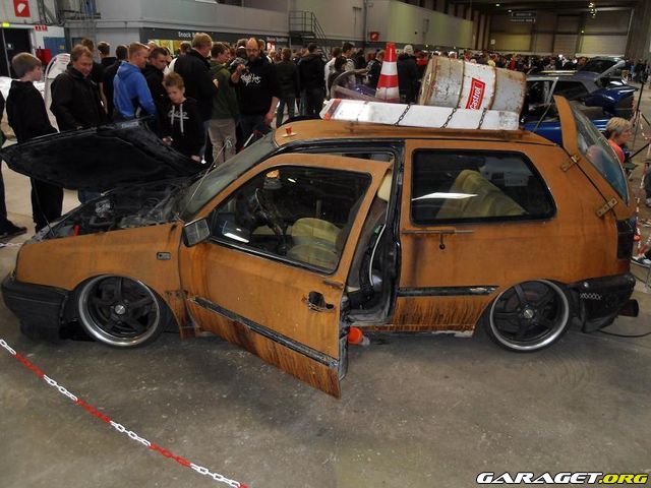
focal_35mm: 28
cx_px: 326
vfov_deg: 49.7
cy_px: 244
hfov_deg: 63.4
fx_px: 527
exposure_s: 1/45
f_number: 2.8
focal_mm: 6
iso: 200
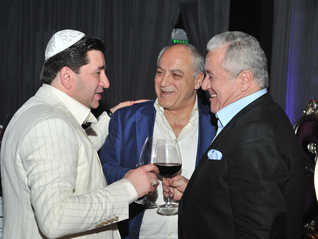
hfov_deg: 27.0
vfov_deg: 20.4
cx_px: 150
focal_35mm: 72
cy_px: 120
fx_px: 661
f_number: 6.3
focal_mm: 66
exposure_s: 1/160
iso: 1600
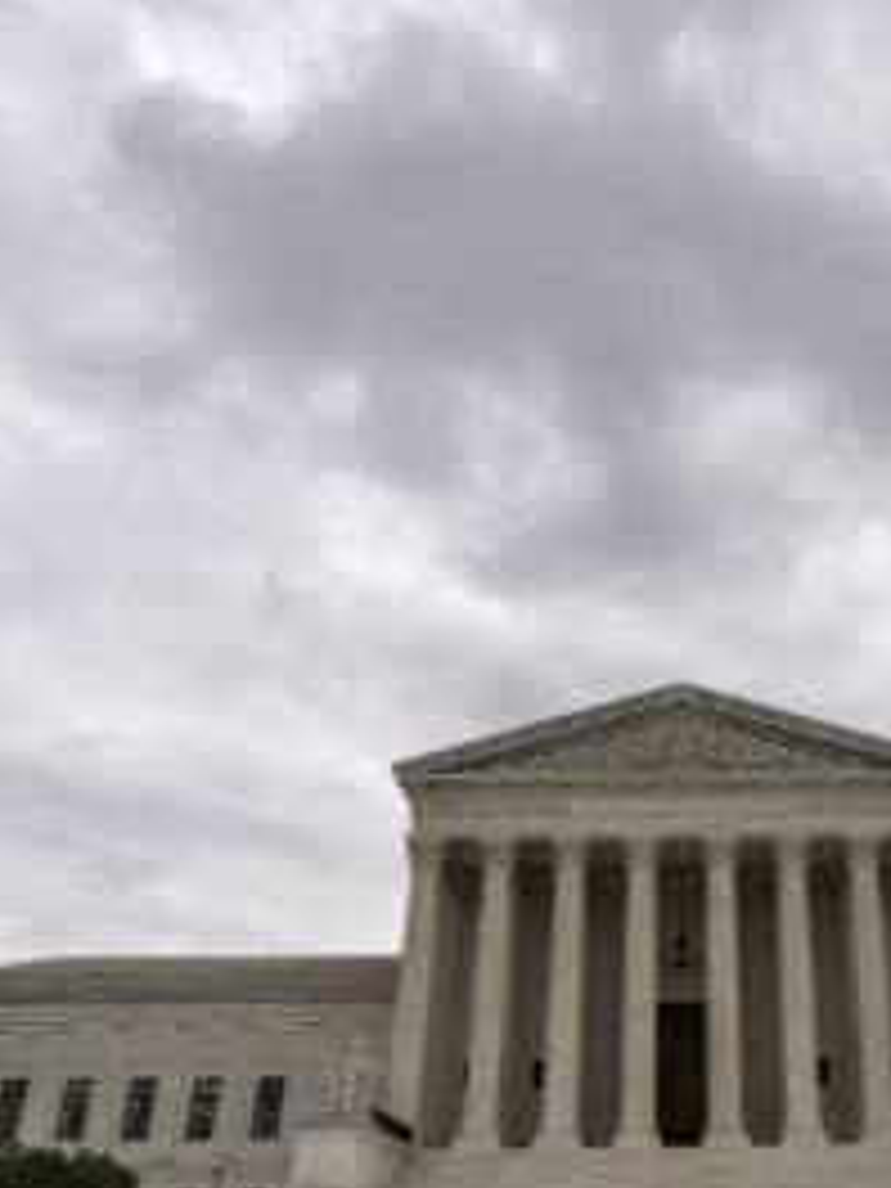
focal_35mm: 35
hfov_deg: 39.1
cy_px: 596
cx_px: 716
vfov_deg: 52.6
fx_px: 1201
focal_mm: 24
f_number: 3.2
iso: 100
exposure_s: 1/2500
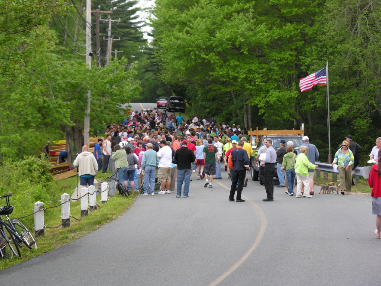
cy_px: 143
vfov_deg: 11.7
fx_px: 1398
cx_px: 190
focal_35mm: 127
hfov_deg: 15.5
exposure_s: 1/86
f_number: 4.3
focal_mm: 32.4
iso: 50
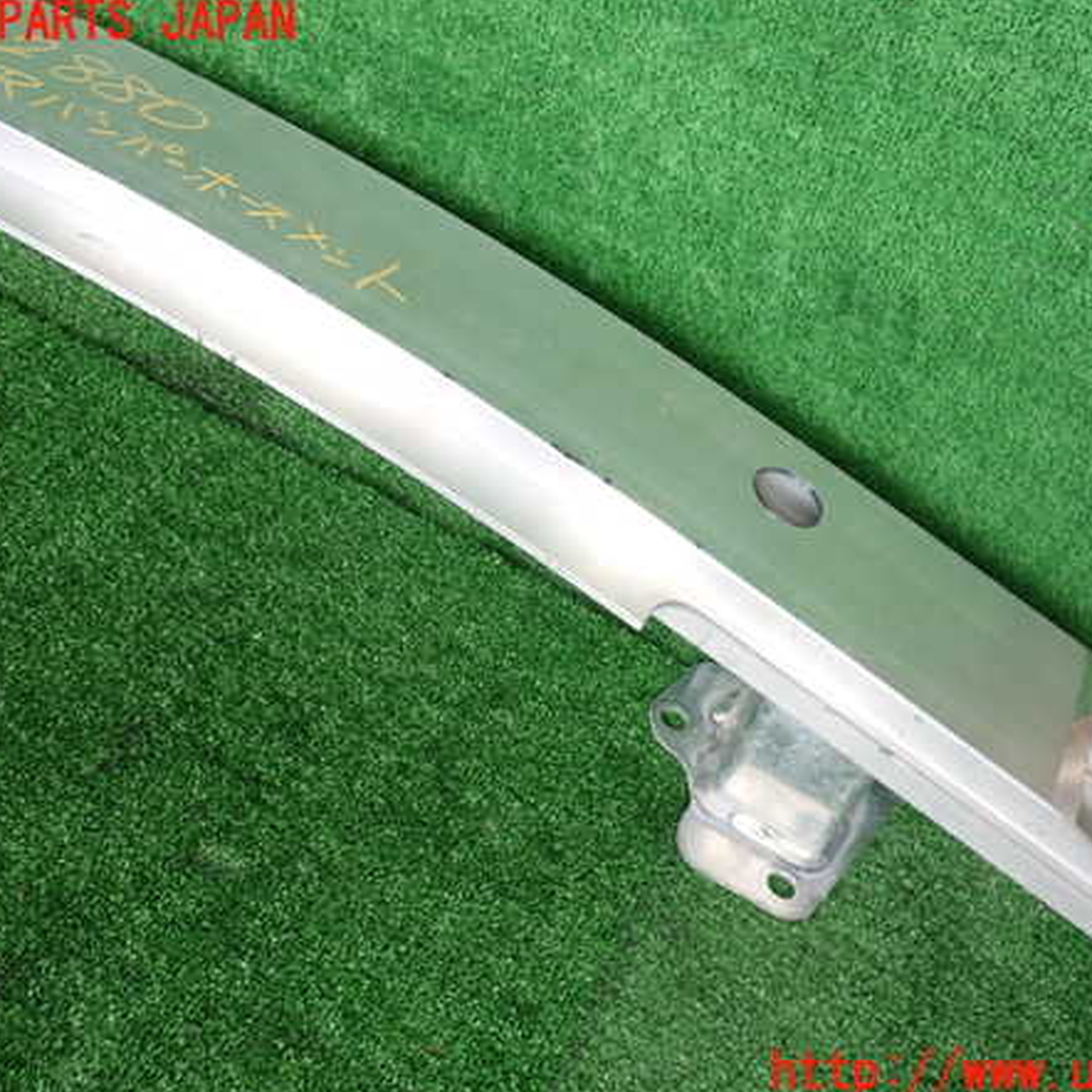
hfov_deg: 46.0
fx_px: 1285
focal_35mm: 36
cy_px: 548
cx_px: 588
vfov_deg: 46.0
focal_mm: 5.4
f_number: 2.3
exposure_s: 1/80
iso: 100
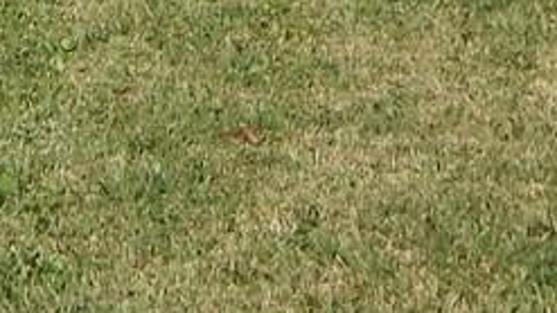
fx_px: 4490
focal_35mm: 304
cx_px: 38
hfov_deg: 7.1
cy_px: -651
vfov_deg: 3.9
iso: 125
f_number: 7.1
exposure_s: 1/640
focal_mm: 7.7
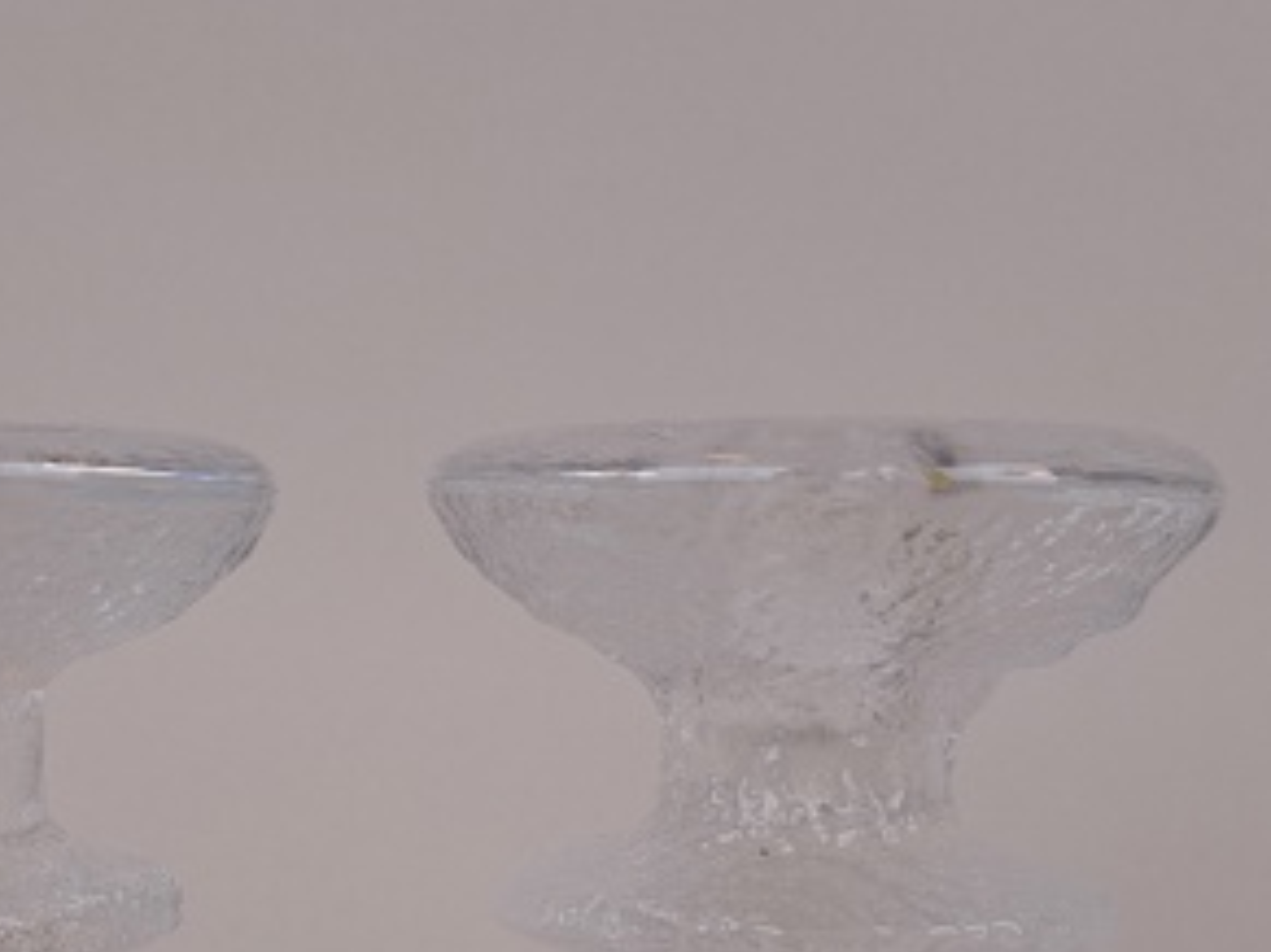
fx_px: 2422
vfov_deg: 21.1
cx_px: 349
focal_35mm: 66
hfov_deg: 29.0
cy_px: 1057
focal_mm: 5.23
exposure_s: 1/120
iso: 50
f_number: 1.8
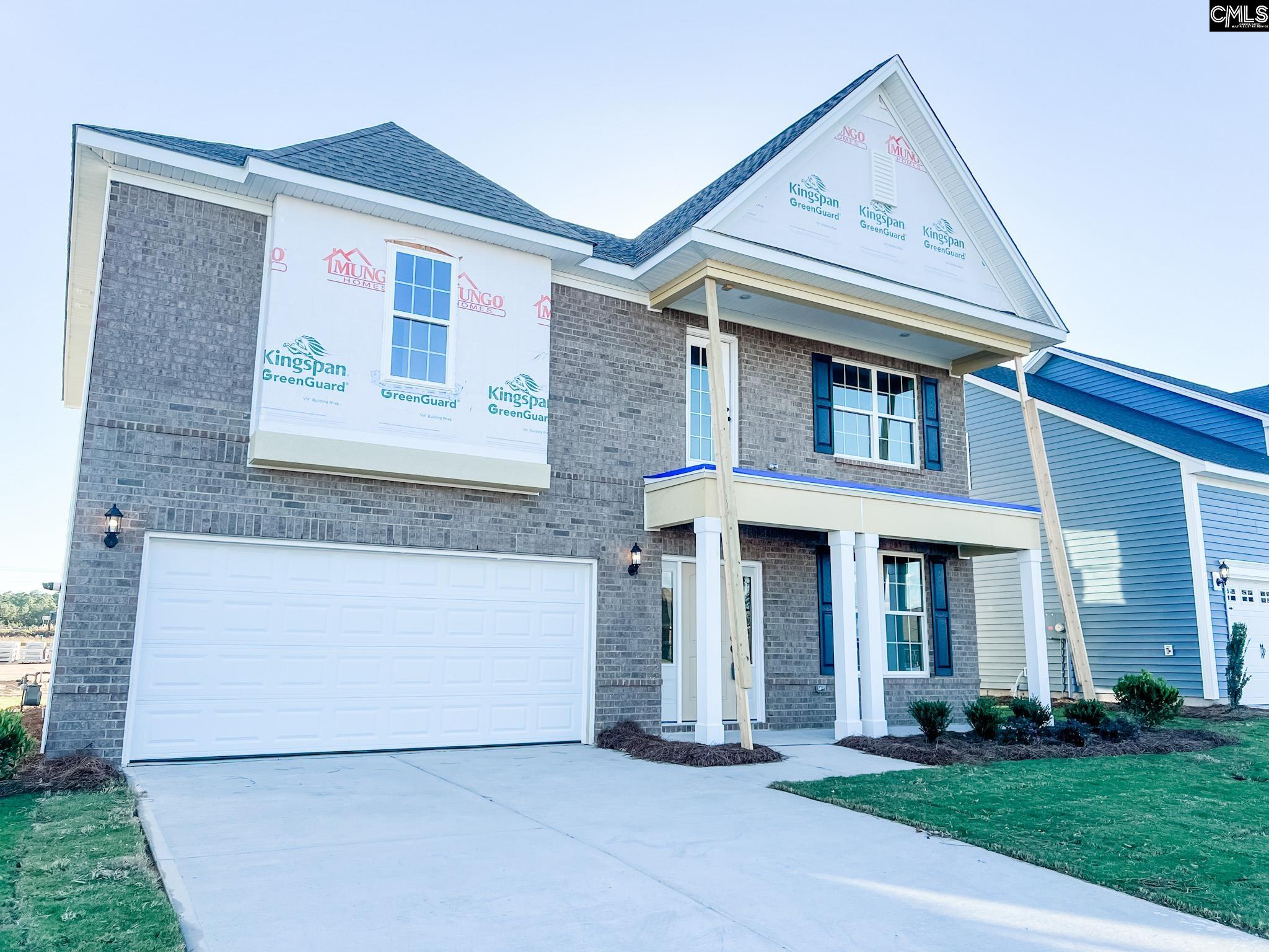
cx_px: 634
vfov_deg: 53.1
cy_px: 476
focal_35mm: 26
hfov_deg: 67.3
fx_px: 953
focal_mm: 5.7
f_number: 1.5
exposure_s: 1/1500
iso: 50
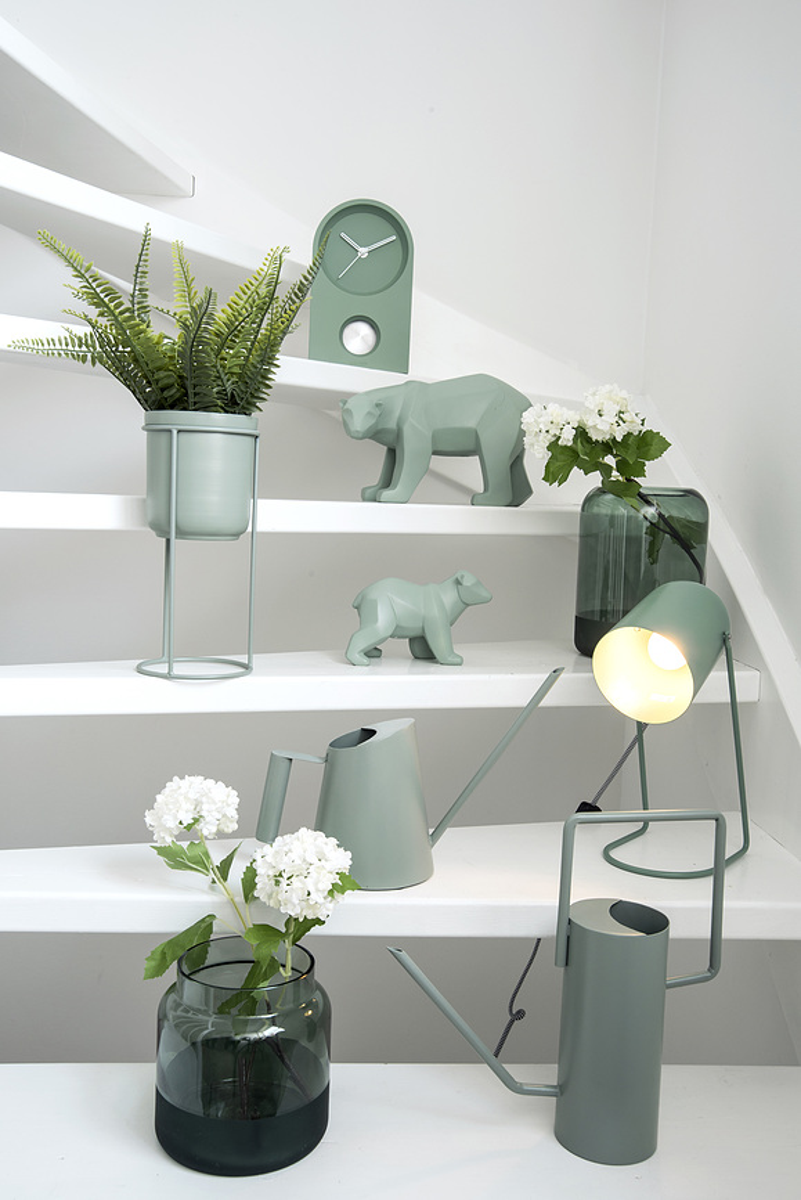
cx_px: 400
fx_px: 1167
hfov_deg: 37.9
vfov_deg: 54.4
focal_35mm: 35
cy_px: 600
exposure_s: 1/4
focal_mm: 35
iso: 250
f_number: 14
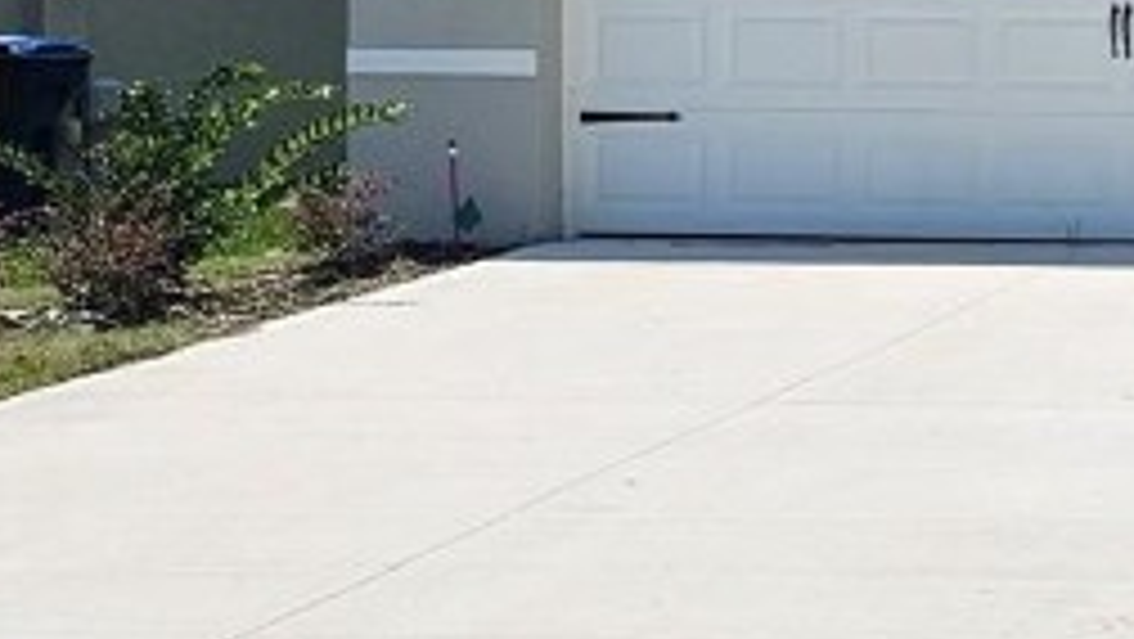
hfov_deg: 18.1
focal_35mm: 102
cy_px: 76
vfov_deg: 11.8
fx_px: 3068
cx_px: 1822
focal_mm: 5.4
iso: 25
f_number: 1.8
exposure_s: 1/3697
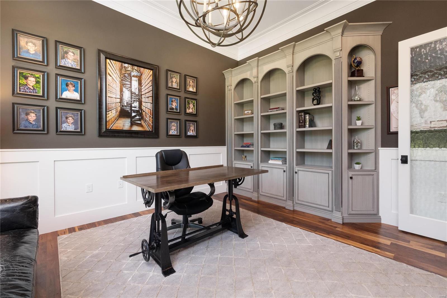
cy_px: 149
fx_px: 199
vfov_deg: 73.7
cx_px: 224
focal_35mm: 16
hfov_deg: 96.7
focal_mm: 8
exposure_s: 1/1.67
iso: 400
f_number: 10
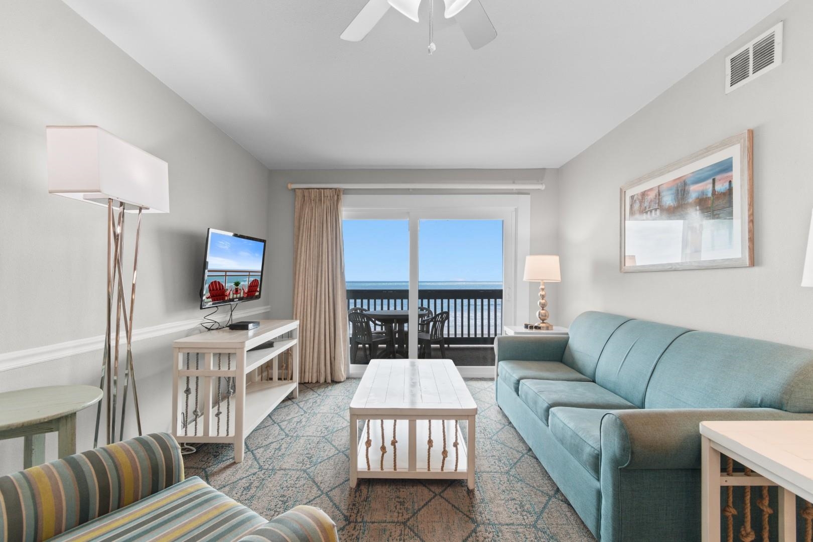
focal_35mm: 15
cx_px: 406
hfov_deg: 100.4
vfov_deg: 77.3
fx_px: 339
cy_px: 271
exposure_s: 1/5
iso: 100
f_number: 4.5
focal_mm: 10
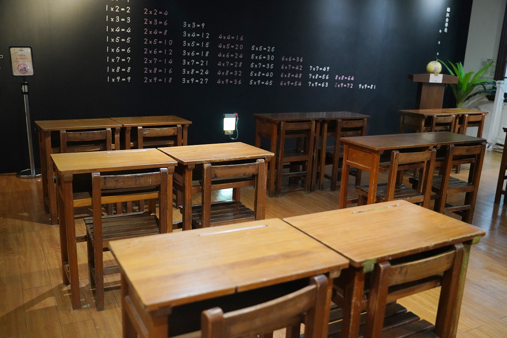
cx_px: 254
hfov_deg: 58.7
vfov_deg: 41.1
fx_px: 451
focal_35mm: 32
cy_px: 169
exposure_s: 1/160
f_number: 2.8
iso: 6400
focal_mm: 32
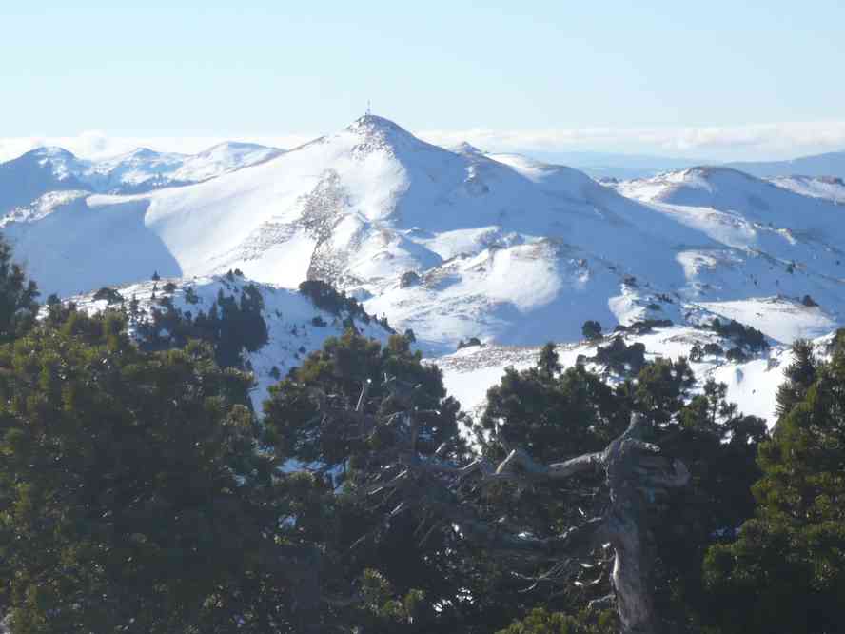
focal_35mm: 147
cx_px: 422
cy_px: 317
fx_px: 3588
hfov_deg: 13.4
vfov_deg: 10.1
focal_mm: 16.1
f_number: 4.8
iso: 100
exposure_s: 1/640
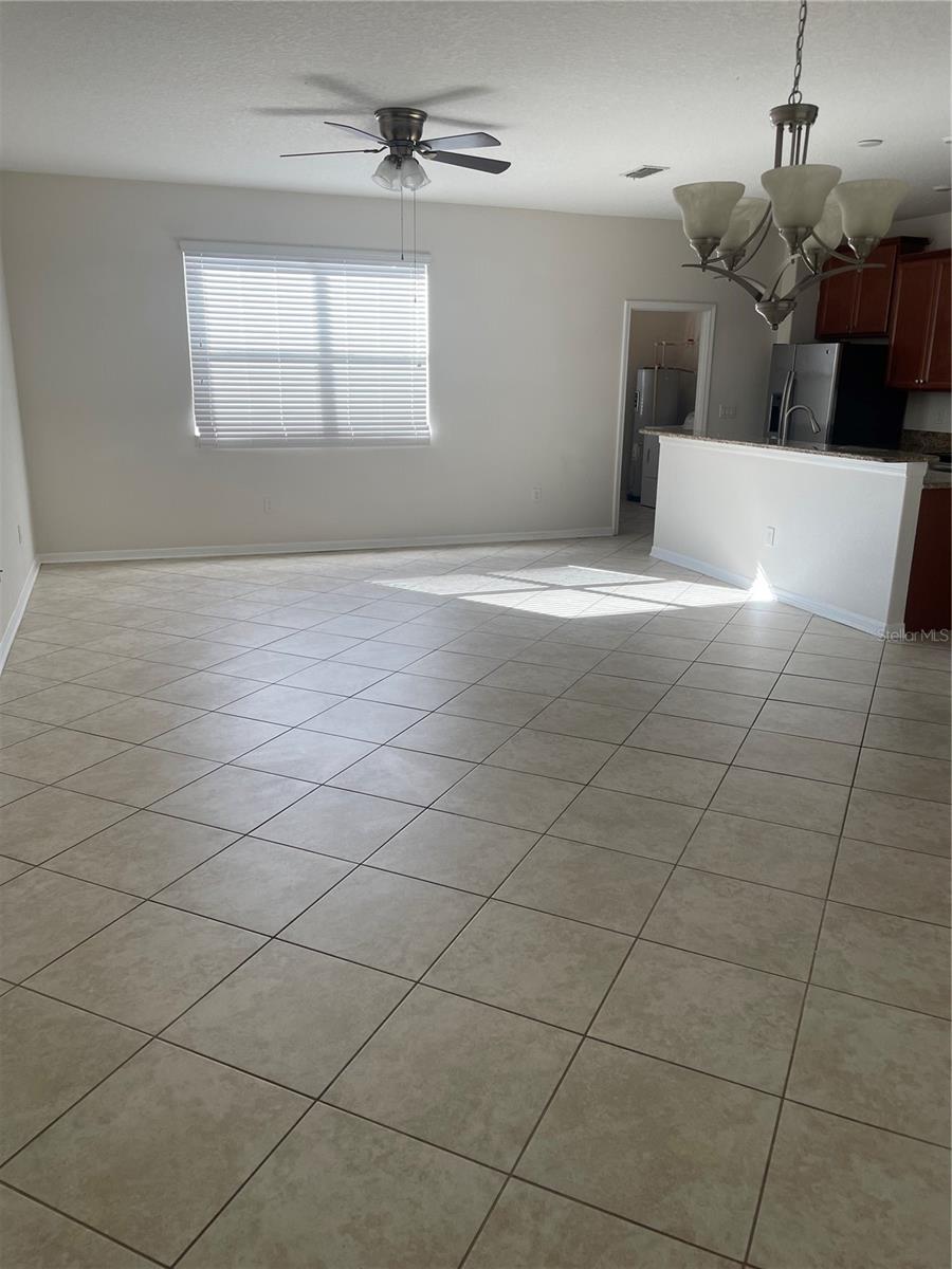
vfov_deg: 67.3
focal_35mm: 26
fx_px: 953
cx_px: 476
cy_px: 634
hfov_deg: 53.1
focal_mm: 4.2
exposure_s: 1/121
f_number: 1.6
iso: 40
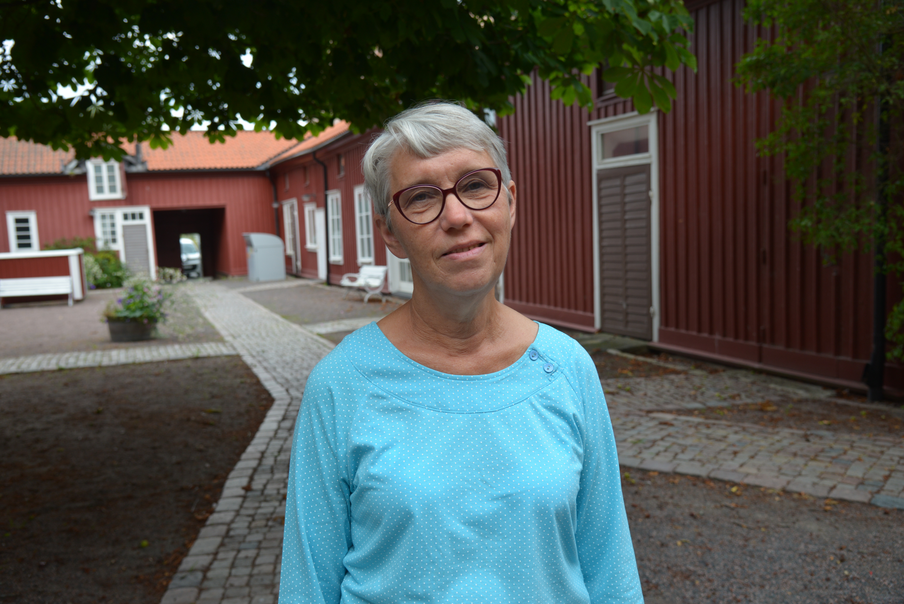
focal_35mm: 34
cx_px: 452
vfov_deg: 38.9
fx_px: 854
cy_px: 302
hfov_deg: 55.8
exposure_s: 1/125
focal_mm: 34
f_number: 5.6
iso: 320
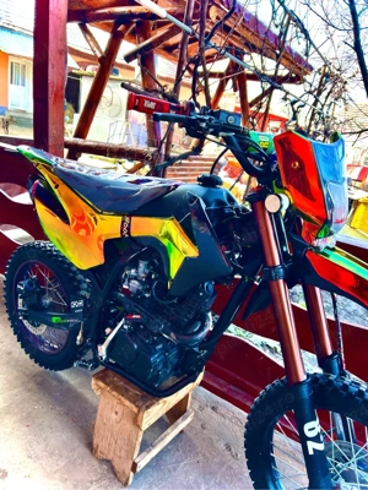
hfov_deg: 53.1
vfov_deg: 67.3
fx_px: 369
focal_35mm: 26
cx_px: 184
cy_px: 245
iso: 64
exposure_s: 1/135
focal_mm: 5.7
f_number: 1.5
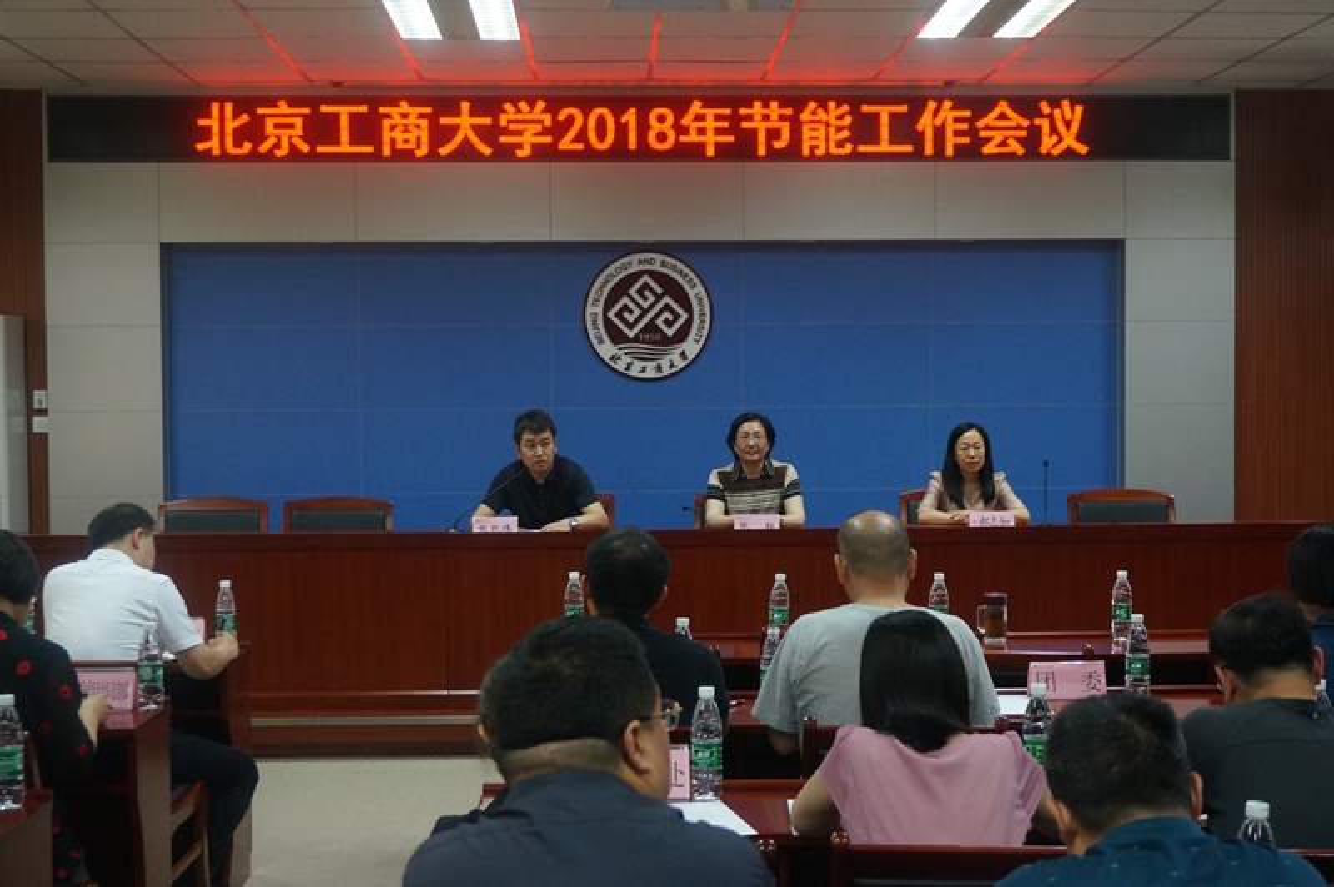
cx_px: 667
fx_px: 1777
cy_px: 444
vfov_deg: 28.0
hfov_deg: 41.1
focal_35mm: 48
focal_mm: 32
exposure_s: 1/60
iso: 1600
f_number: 5
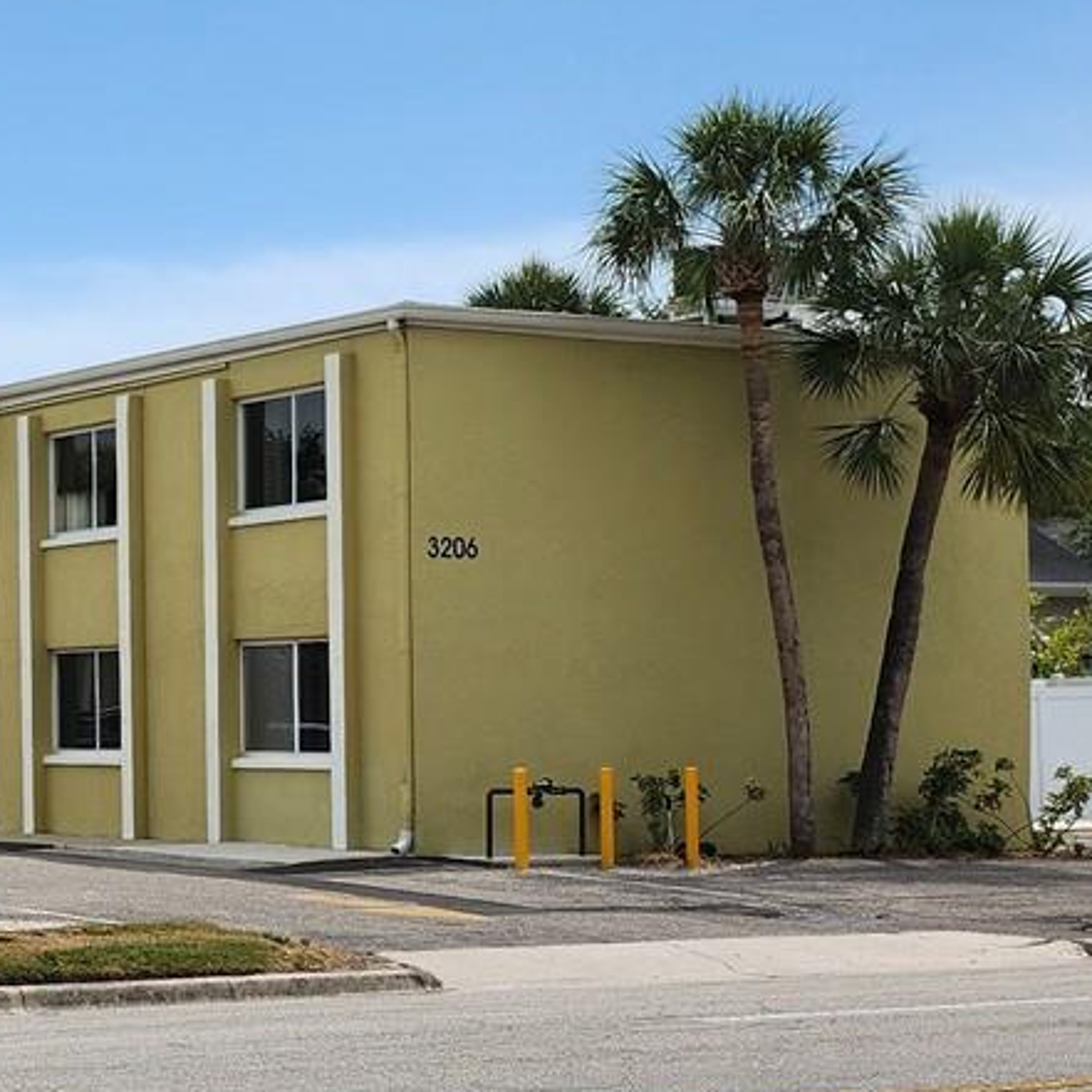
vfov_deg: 22.5
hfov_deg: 20.6
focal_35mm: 77
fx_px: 2748
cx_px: -310
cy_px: 579
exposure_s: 1/5271
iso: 50
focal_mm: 5
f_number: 1.8
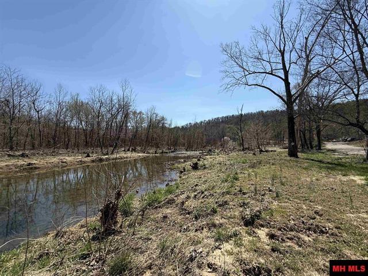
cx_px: 184
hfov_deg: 102.1
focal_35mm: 14
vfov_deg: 85.7
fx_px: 149
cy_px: 138
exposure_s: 1/2506
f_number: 2.2
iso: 50
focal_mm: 2.22
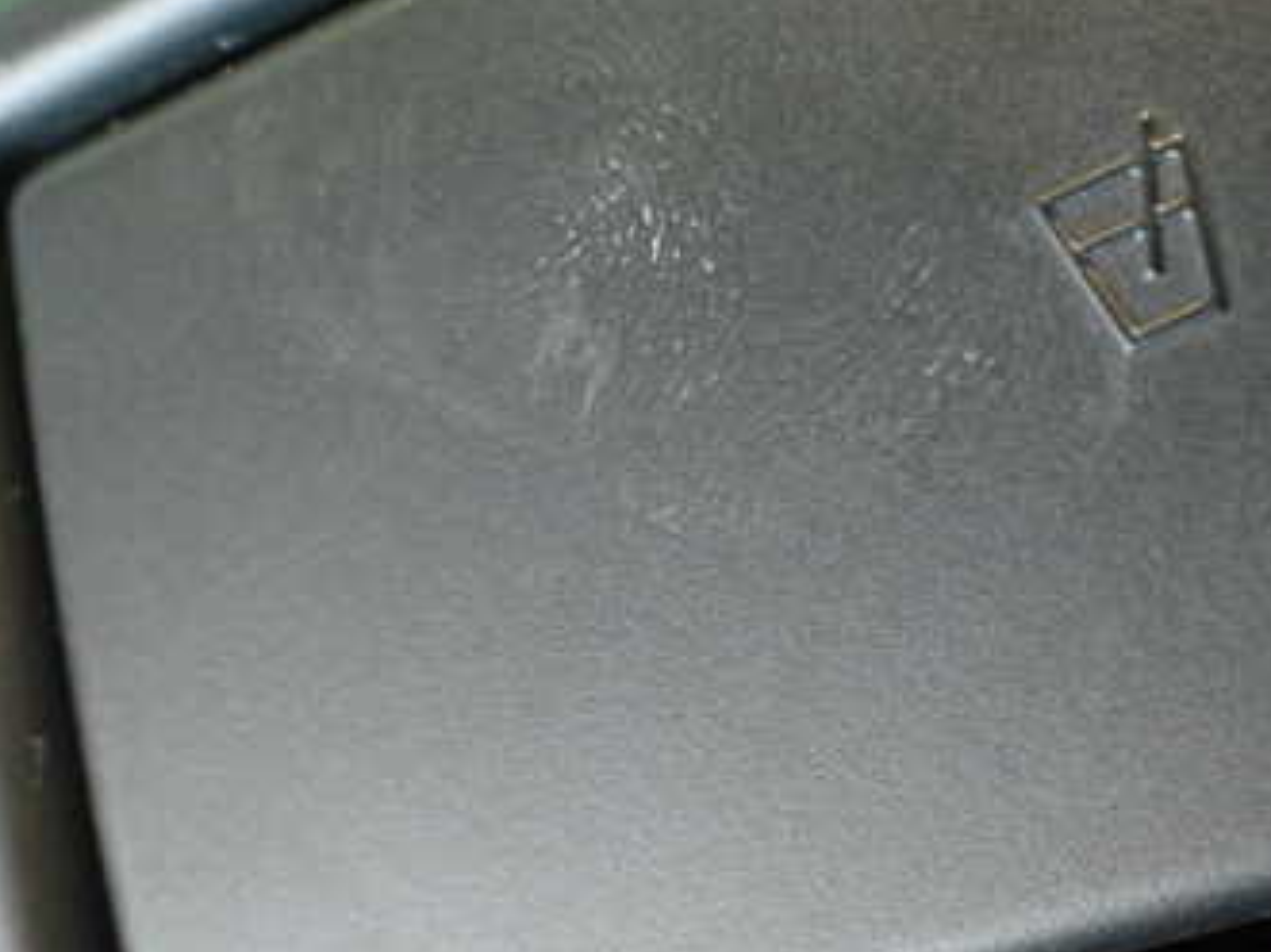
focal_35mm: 58
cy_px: 261
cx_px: 641
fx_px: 2129
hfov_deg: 33.2
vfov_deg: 25.0
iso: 500
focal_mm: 5.79
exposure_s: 1/30
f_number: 2.4
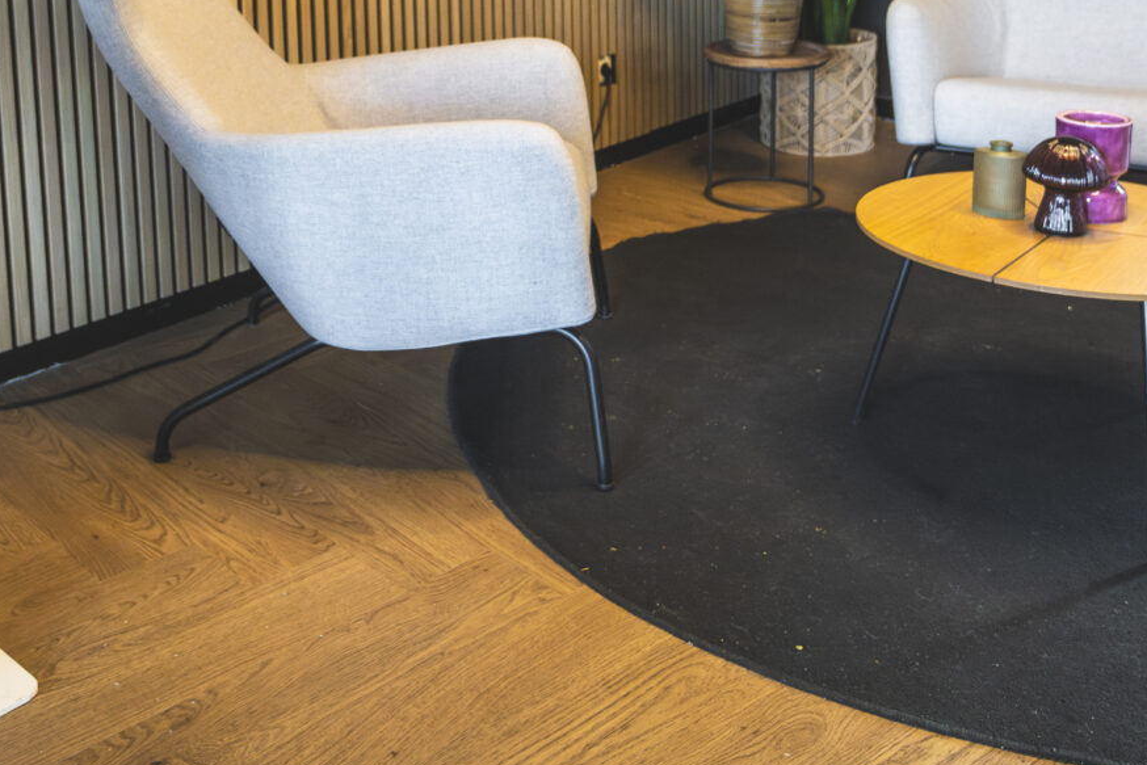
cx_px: 394
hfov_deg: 46.7
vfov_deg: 30.4
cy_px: 2
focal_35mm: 41
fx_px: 1306
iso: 800
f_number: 2
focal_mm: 14
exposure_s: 1/125
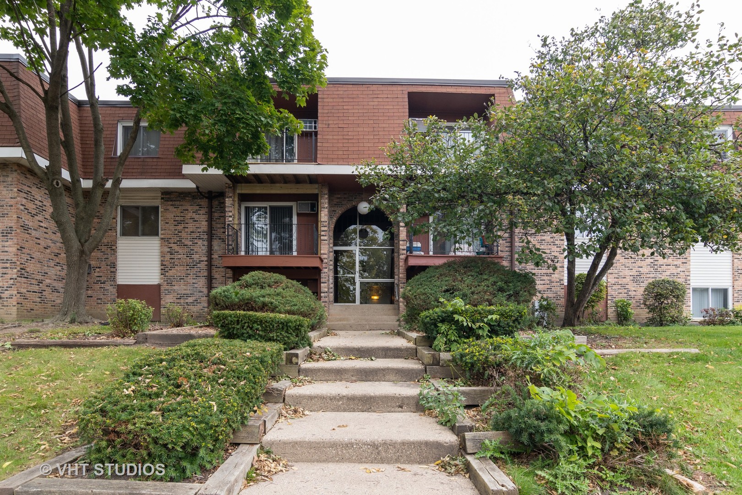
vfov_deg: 67.4
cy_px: 248
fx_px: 371
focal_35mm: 18
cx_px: 371
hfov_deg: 90.0
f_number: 8
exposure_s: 1/40
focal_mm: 12
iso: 200
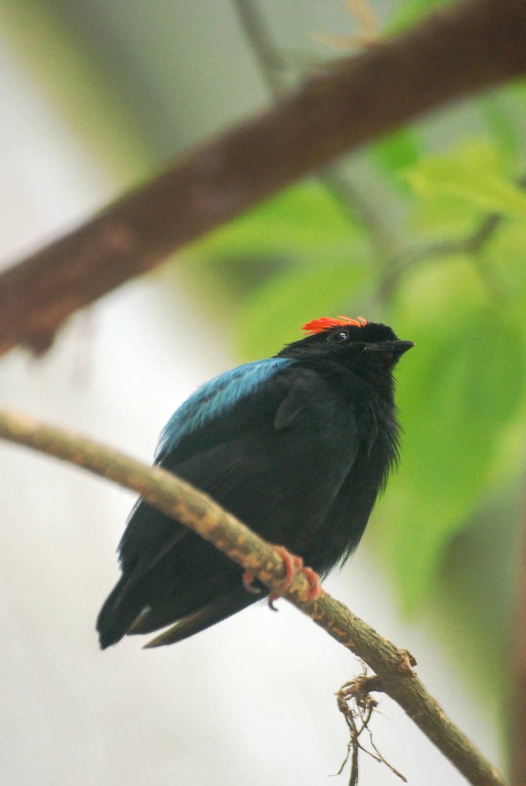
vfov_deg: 4.6
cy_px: 393
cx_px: 263
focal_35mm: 450
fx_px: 9834
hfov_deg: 3.1
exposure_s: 1/125
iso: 1600
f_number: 5.6
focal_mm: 300
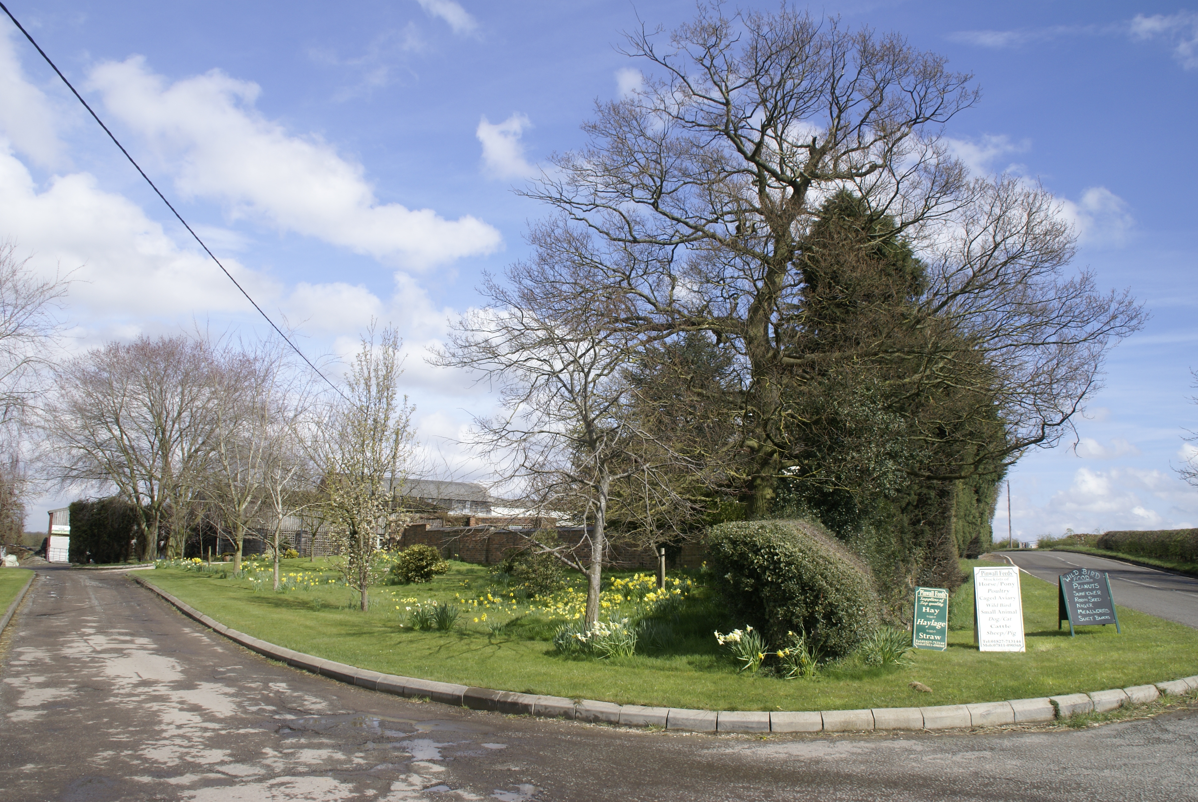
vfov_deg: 48.0
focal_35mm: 27
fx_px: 900
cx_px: 599
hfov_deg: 67.3
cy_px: 401
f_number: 10
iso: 100
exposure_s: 1/160
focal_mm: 18
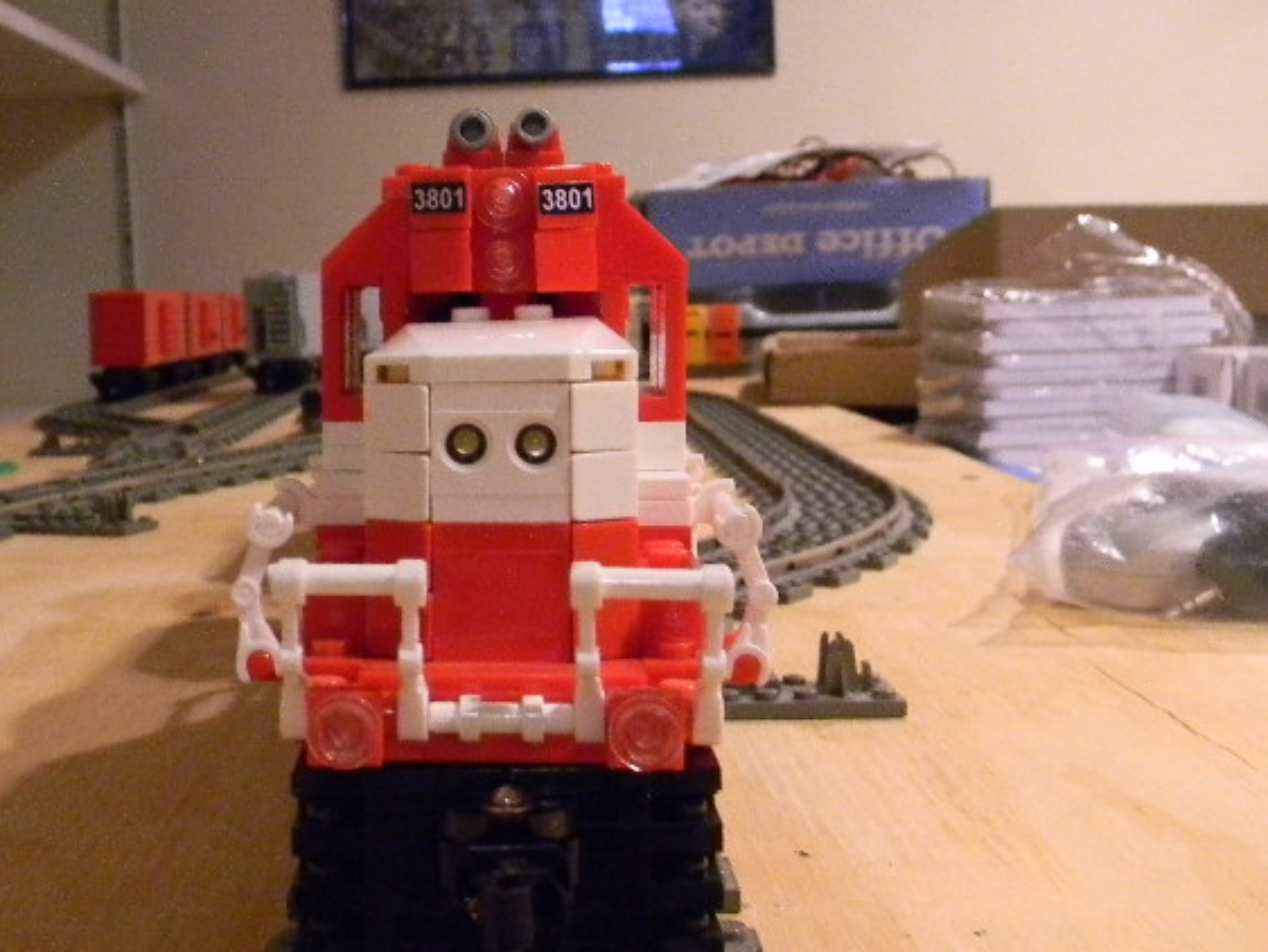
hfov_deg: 37.2
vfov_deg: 28.5
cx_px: 467
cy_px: 374
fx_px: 1869
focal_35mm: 51
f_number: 3.5
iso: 400
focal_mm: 5
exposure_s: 1/13.2
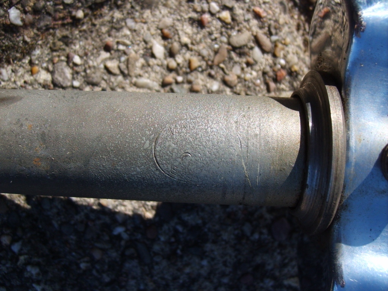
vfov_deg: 40.7
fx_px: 392
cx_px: 194
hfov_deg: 52.6
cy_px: 146
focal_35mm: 35
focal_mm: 5.8
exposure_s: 1/1000
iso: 50
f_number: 2.8
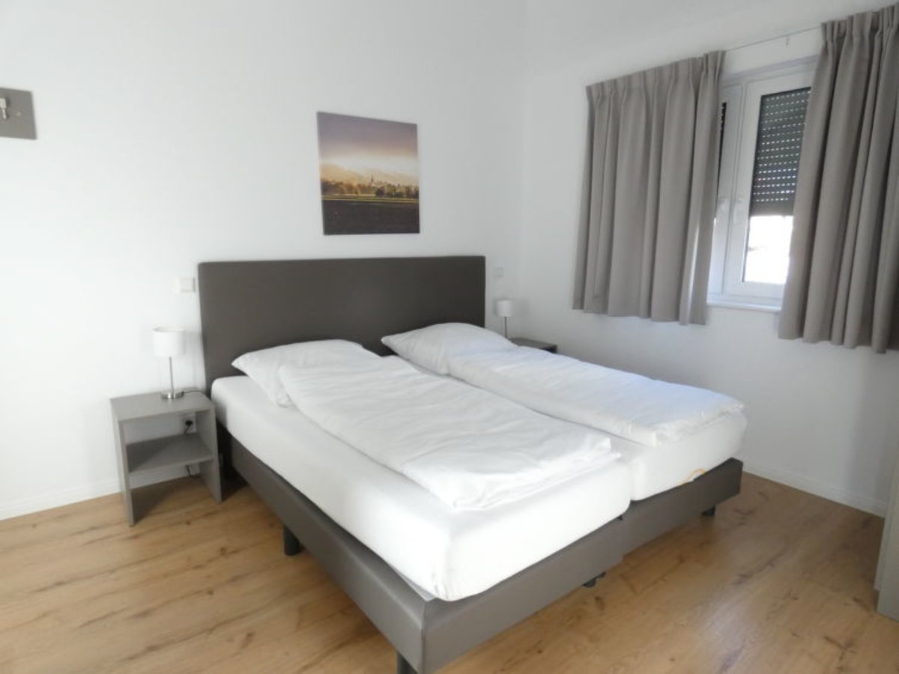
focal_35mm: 20
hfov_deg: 81.7
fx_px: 519
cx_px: 450
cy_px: 337
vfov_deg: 66.0
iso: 400
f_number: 2.8
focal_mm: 3.6
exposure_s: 1/60
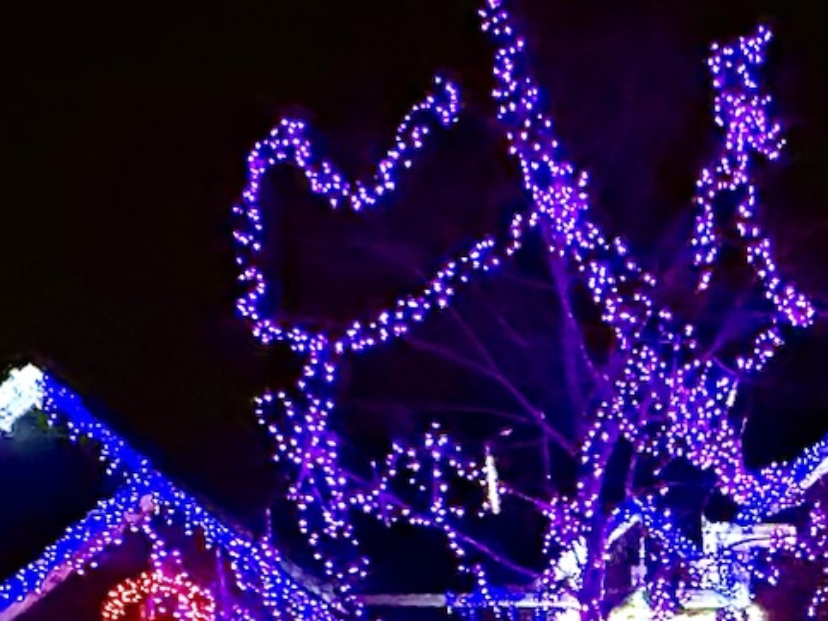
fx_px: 1387
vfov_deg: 19.7
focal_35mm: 58
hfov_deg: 27.1
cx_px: 1113
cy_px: 1070
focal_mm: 2.22
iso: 1000
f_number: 2.2
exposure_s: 1/60
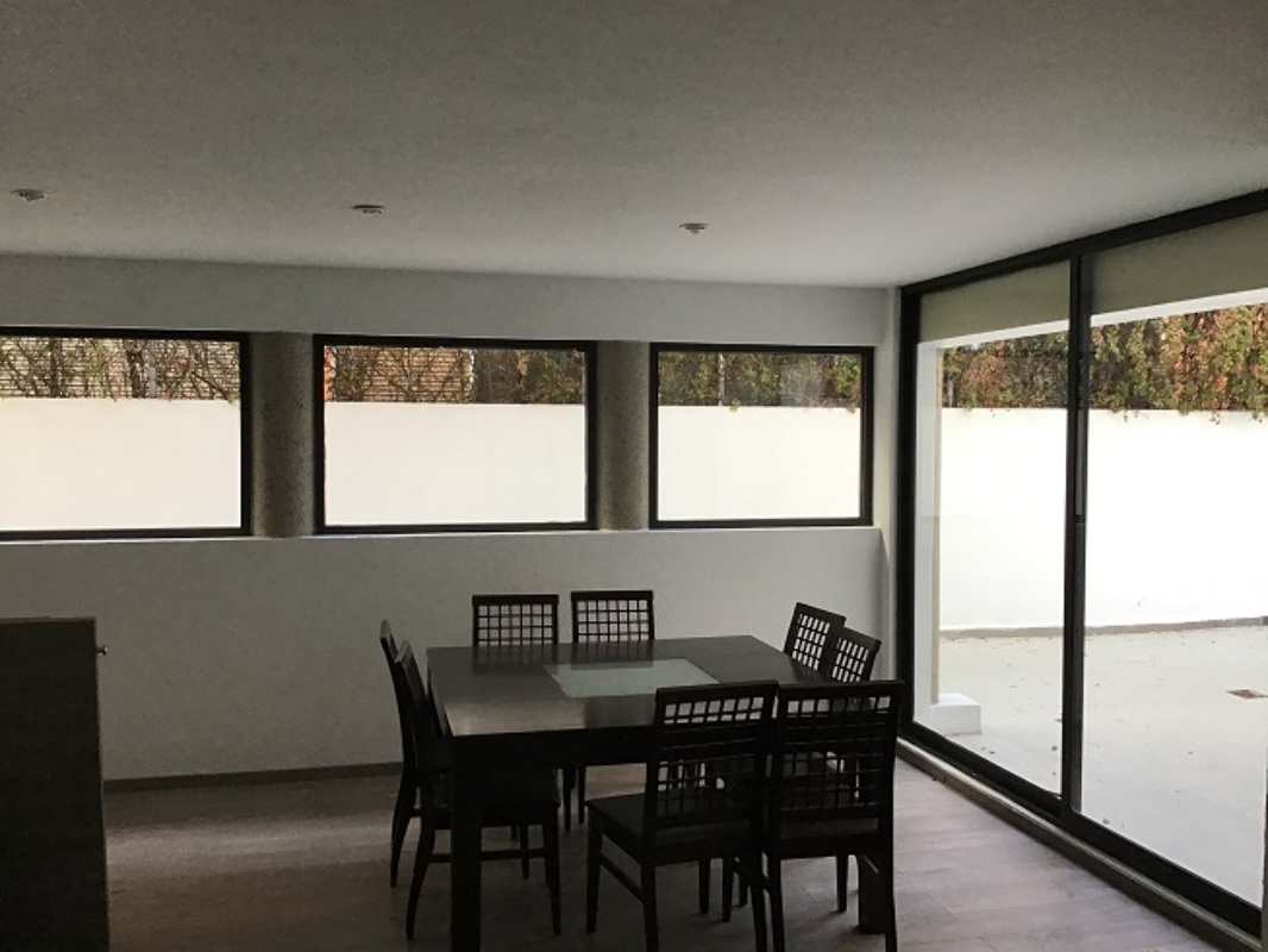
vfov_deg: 45.5
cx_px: 634
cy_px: 476
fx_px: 1136
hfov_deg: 58.3
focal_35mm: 31
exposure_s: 1/30
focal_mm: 3.3
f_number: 2.4
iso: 50
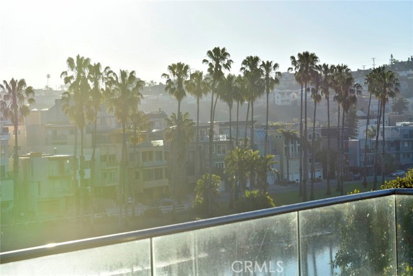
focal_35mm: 82
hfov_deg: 24.6
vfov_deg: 16.6
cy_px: 138
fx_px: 947
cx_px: 206
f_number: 10
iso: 100
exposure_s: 1/250
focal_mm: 55
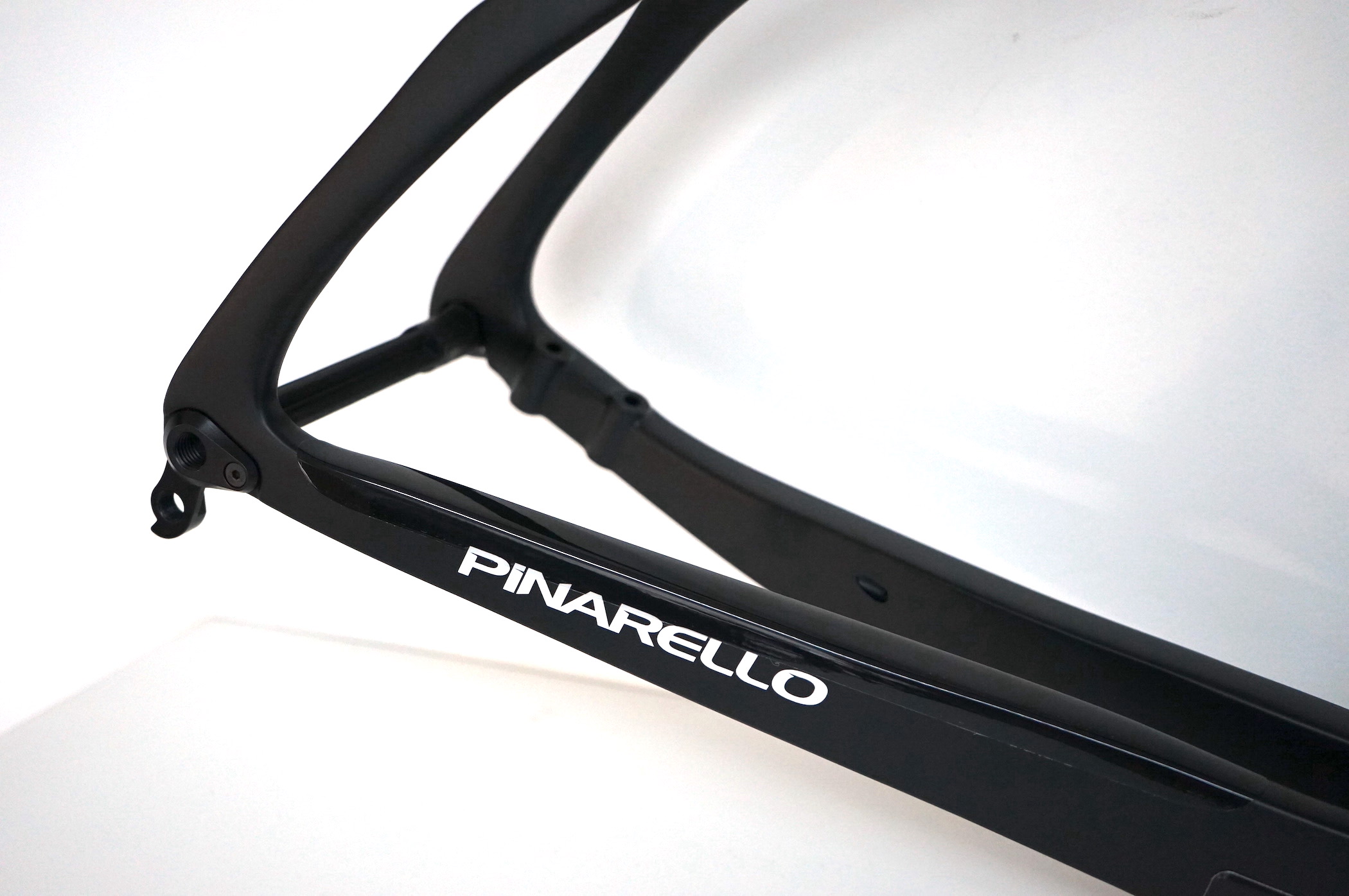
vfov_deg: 24.6
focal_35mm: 55
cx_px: 674
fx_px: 2059
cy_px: 448
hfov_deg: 36.3
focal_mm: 55
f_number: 5
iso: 2000
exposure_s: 1/160
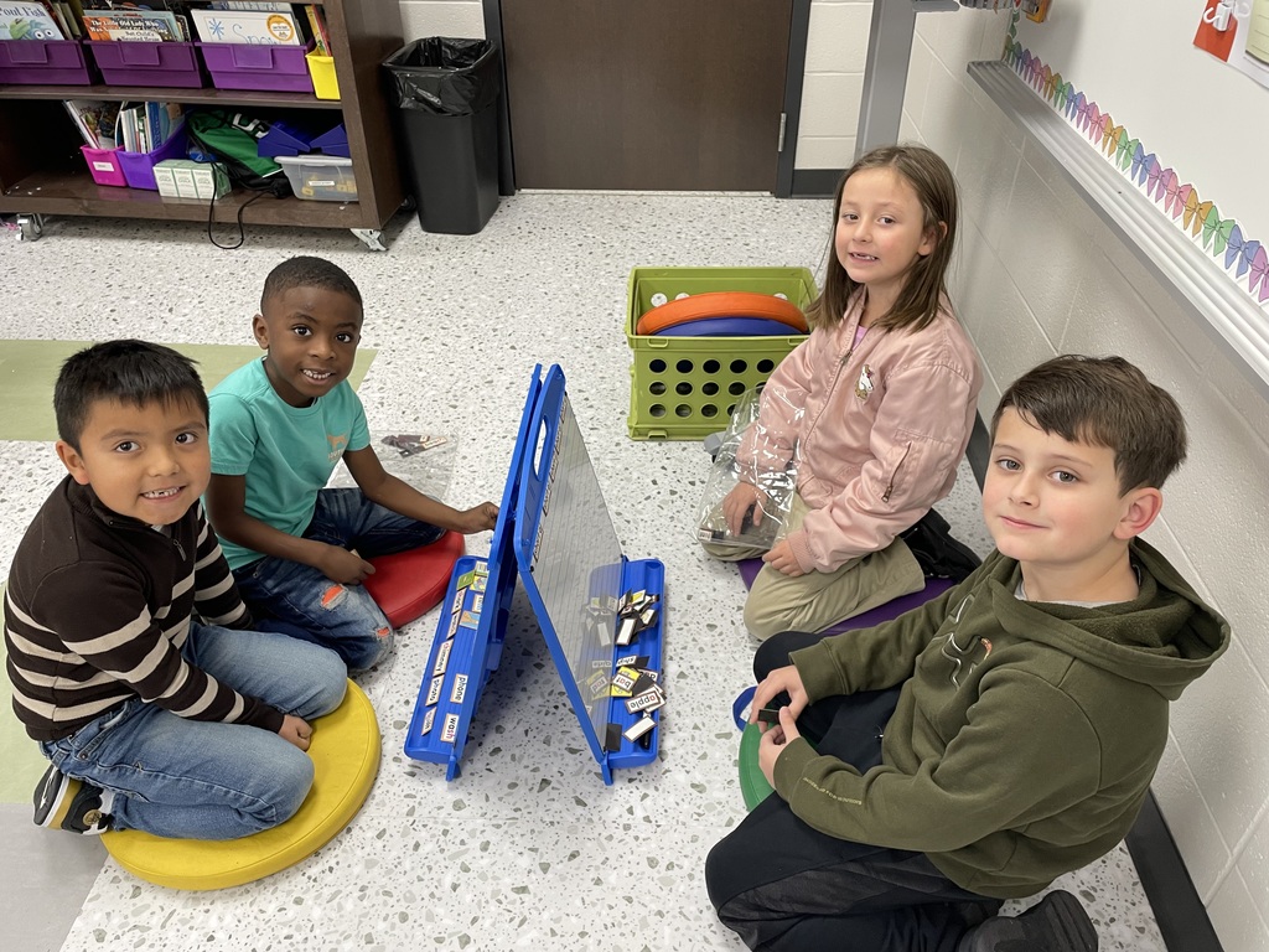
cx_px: 634
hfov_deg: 67.3
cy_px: 476
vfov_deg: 53.1
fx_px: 953
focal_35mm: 26
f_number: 1.6
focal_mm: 4.2
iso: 80
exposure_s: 1/60
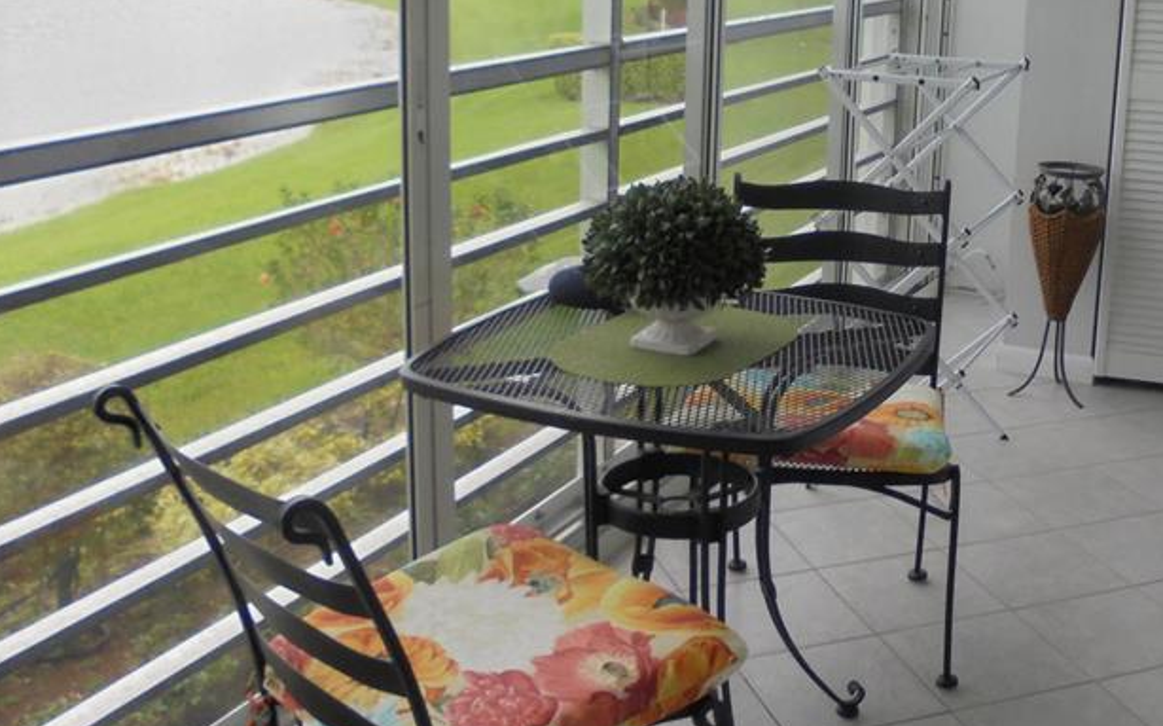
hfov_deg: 43.1
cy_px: 205
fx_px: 1457
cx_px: 746
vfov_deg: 27.7
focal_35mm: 46
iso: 100
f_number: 3.5
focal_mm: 4.6
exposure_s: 1/60
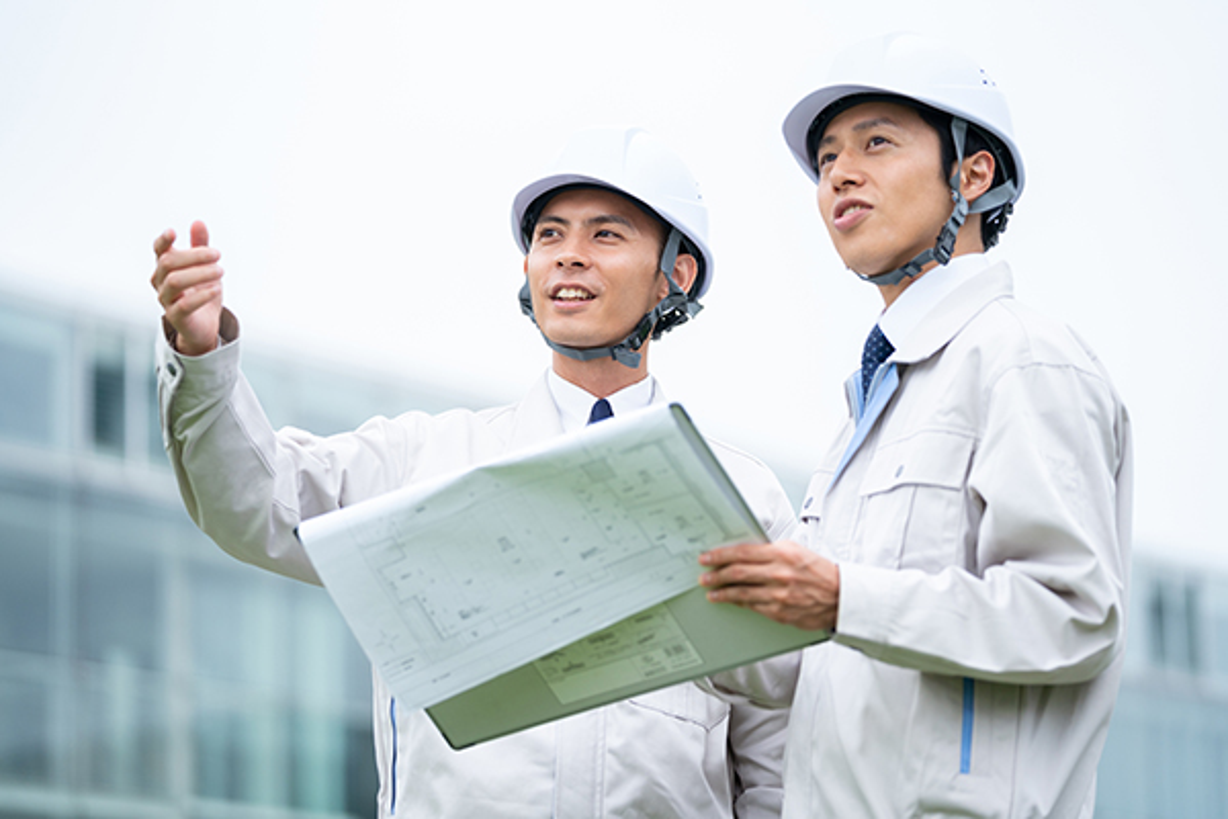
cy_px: 410
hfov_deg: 16.3
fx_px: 4298
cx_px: 614
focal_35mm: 126
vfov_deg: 10.9
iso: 400
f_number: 2.8
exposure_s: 1/1000
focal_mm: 126
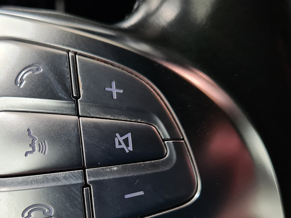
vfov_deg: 31.3
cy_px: 145
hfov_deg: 40.0
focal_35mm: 46
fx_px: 387
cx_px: 70
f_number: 1.8
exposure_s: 1/50
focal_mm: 5.4
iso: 125
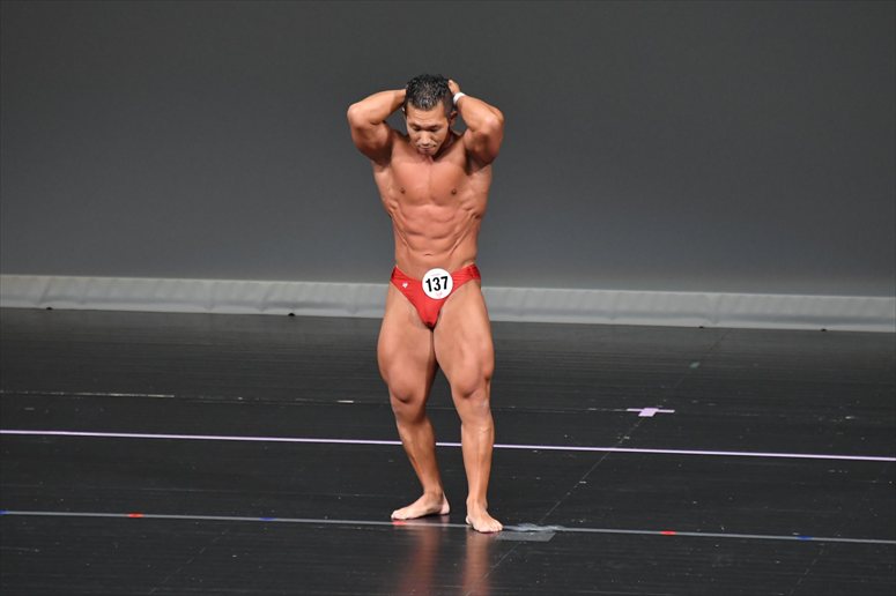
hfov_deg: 5.5
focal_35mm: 375
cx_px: 448
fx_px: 9329
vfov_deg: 3.7
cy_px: 298
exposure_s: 1/400
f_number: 5.6
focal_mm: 250
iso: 4000
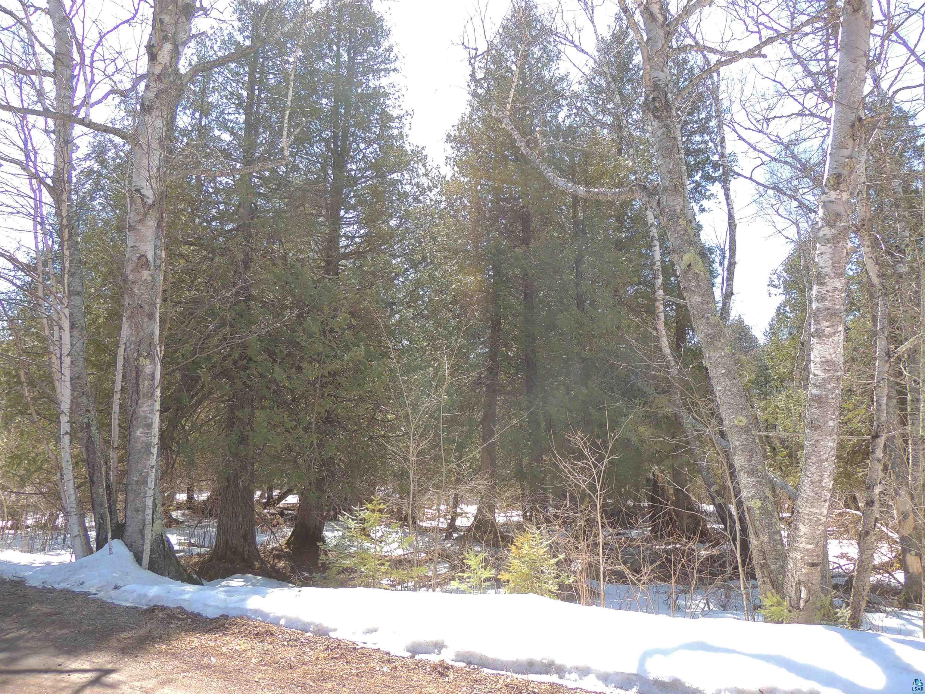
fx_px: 641
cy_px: 347
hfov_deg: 71.6
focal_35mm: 24
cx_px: 462
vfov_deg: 56.8
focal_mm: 4.3
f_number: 3
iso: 100
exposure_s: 1/320
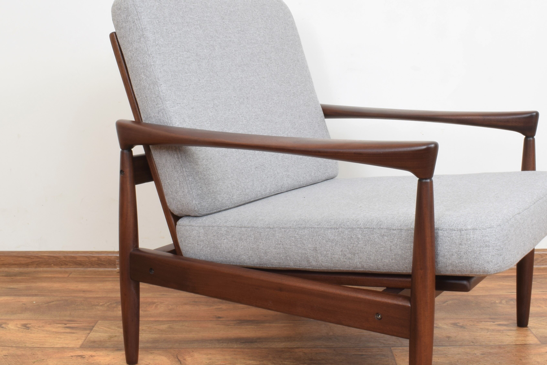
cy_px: 143
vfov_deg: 28.0
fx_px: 729
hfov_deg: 41.1
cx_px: 304
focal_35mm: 48
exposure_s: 5
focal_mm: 18
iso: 100
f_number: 22
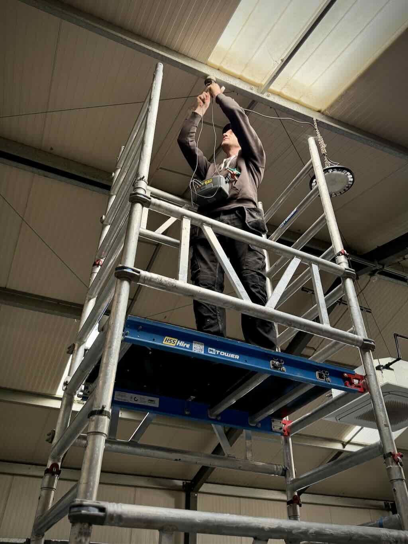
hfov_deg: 56.8
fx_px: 377
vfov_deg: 71.6
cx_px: 204
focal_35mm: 24
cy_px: 272
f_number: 1.78
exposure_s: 1/119
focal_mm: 6.76
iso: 200
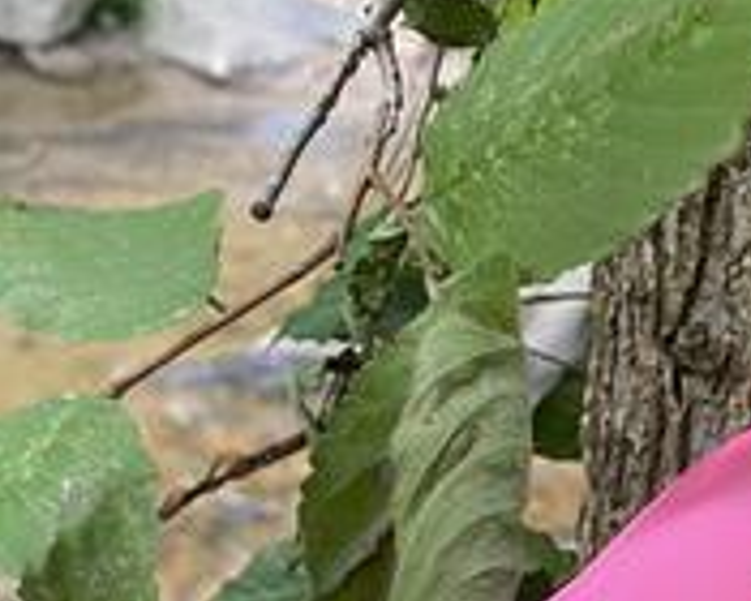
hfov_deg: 21.9
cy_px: 541
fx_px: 1934
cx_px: 455
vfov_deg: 17.4
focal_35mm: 87
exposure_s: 1/94
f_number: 1.8
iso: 125
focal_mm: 4.25
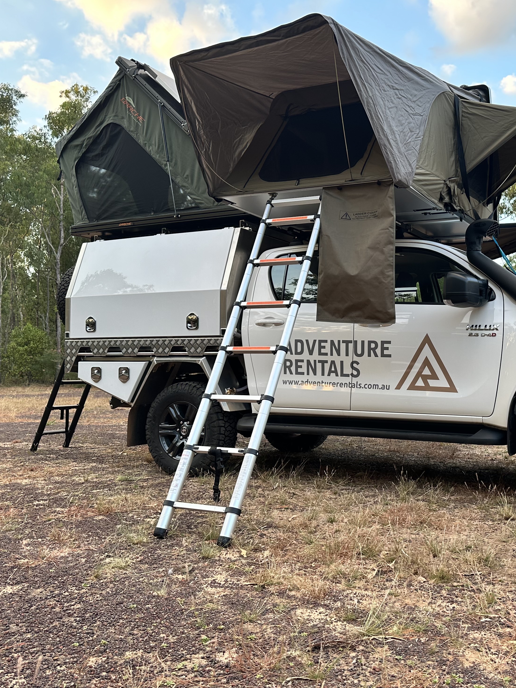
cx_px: 377
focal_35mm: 33
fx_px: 656
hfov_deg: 41.9
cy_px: 351
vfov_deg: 55.3
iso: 80
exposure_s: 1/137
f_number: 1.78
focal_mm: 6.86
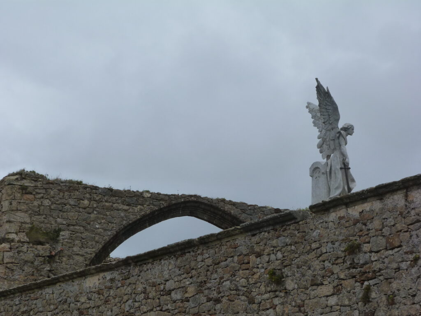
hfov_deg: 17.0
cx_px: 210
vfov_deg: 12.8
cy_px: 158
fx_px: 1411
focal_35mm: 116
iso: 125
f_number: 5.6
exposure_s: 1/640
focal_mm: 20.8
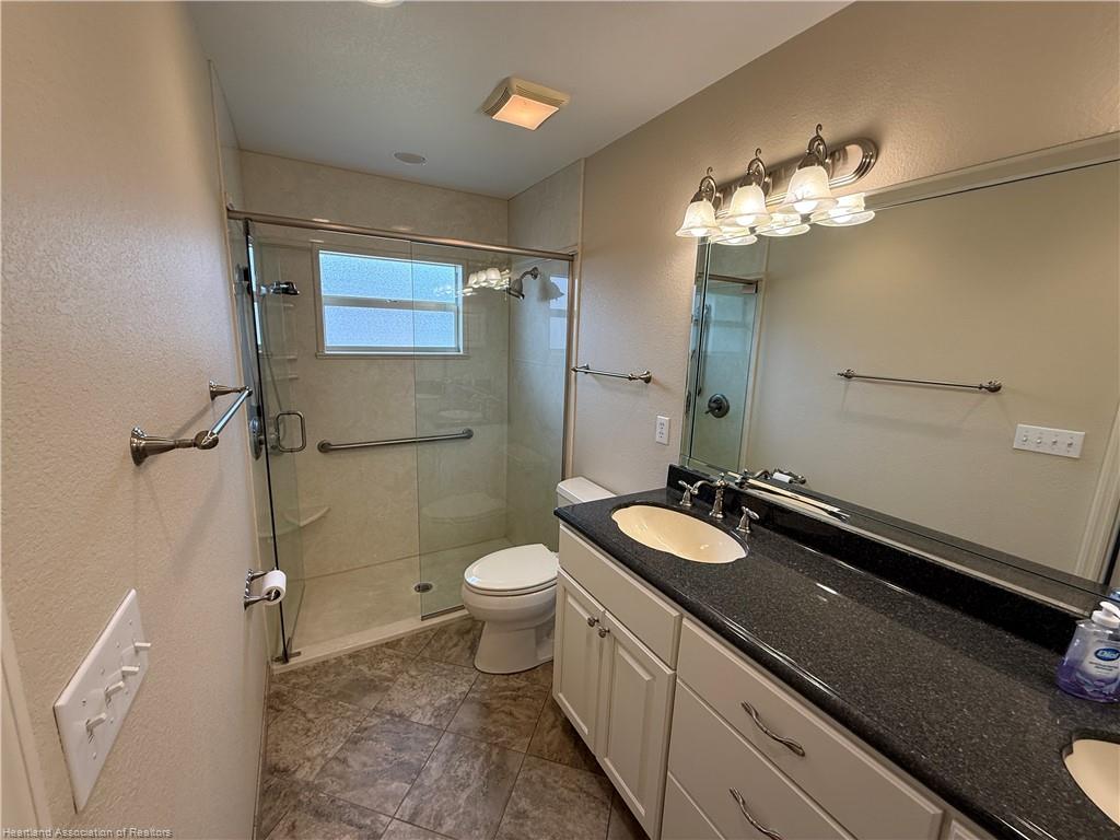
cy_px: 420
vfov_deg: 85.7
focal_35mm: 14
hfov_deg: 102.1
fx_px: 453
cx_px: 560
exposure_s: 1/120
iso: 100
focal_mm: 2.22
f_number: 2.2
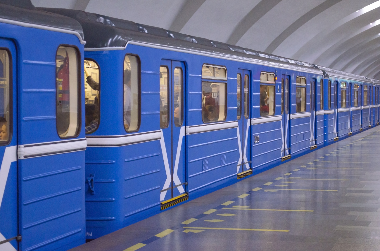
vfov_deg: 16.5
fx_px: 869
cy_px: 126
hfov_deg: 24.7
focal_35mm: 82
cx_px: 190
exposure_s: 1/90
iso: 800
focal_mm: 55
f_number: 5.6
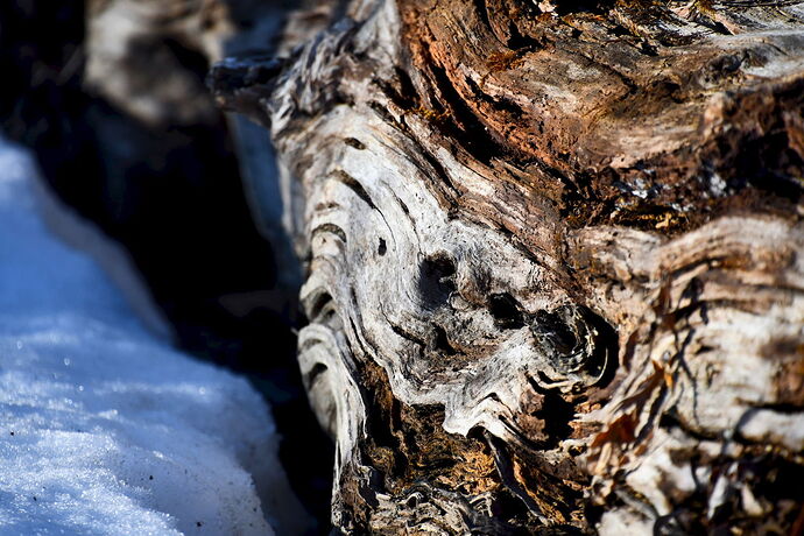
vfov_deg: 3.1
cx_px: 402
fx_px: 10049
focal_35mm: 450
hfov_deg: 4.6
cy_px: 268
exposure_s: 1/1000
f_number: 6.3
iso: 320
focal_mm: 300
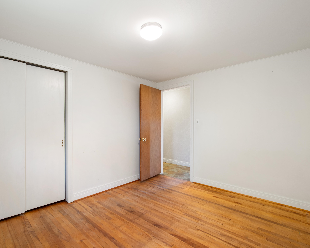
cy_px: 124
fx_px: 156
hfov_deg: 89.2
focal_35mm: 17
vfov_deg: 77.0
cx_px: 135
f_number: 8
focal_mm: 10
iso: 64
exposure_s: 1/1.67
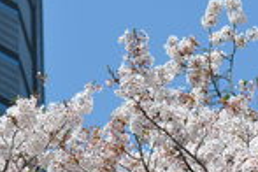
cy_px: 251
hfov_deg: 5.1
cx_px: -9
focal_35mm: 404
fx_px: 2895
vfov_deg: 3.4
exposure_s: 1/640
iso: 200
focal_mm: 90
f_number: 6.3
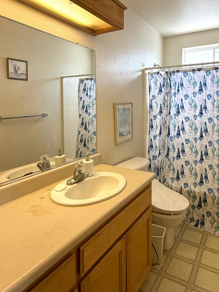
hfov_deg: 57.9
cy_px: 118
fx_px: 194
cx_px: 141
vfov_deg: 73.2
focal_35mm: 23
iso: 100
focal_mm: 2.22
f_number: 2.2
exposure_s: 1/120
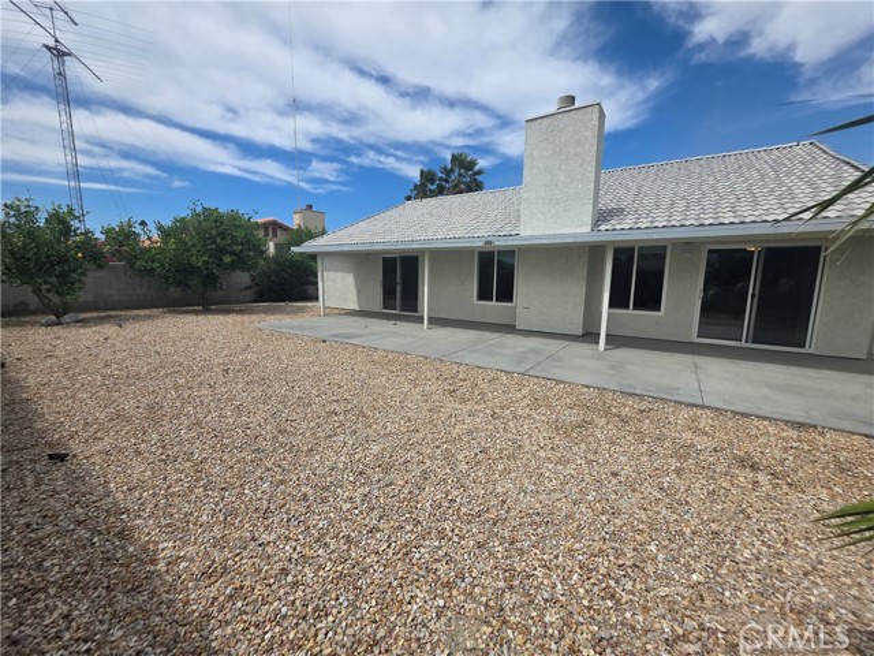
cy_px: 328
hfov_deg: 106.2
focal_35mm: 13
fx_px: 328
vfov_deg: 89.9
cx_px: 437
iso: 40
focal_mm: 2.2
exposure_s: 1/3318
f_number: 1.9
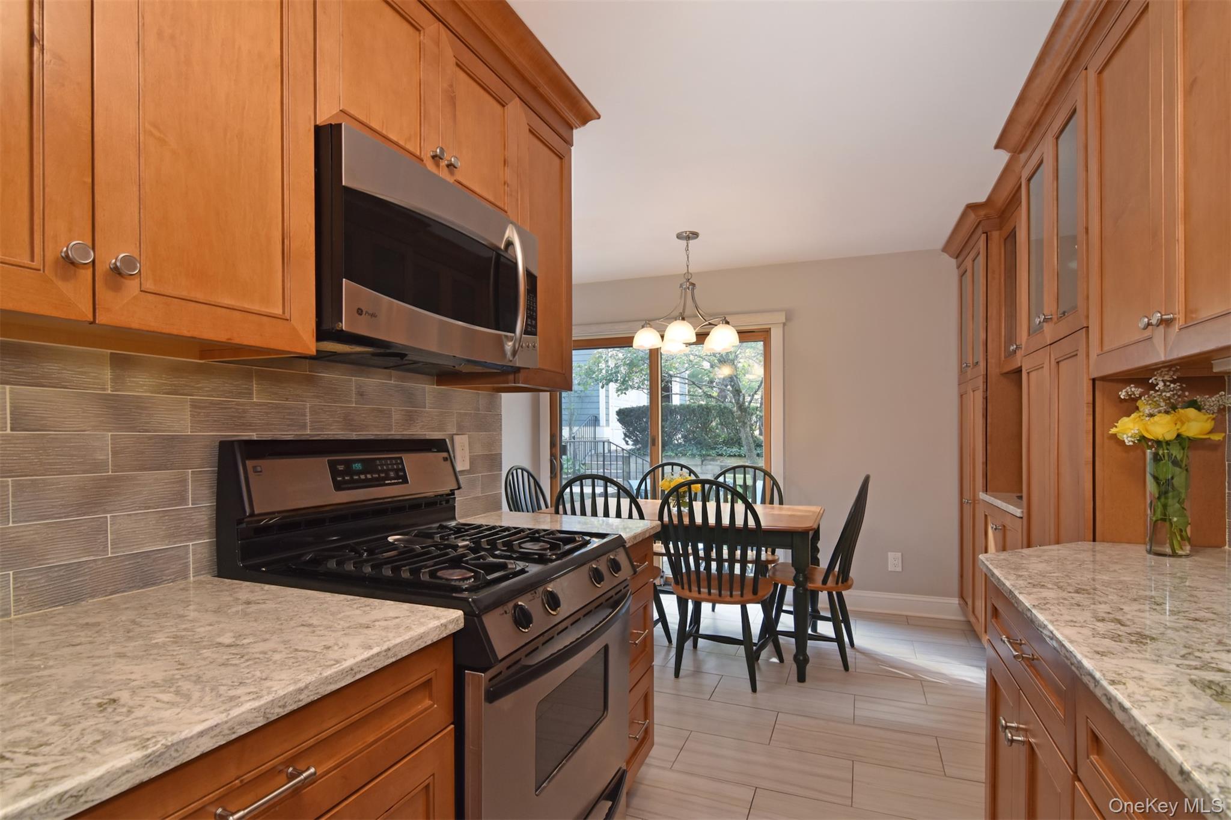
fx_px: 564
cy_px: 410
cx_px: 616
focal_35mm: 16
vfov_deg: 72.0
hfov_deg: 95.0
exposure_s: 1/40
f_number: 8
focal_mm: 11
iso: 640
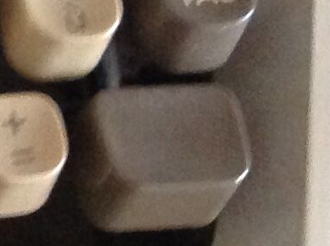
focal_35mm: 240
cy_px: -223
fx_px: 2284
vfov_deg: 6.0
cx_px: -645
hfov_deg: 7.3
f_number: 2.4
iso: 320
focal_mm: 4.28
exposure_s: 1/15
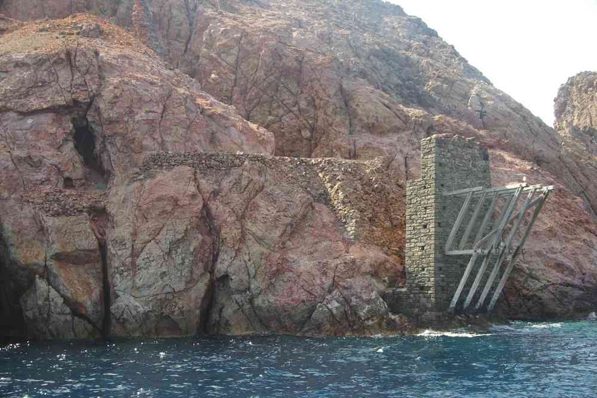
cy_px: 199
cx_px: 298
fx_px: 813
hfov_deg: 40.3
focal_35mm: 49
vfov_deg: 27.5
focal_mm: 32.5
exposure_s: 1/60
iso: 200
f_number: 7.1
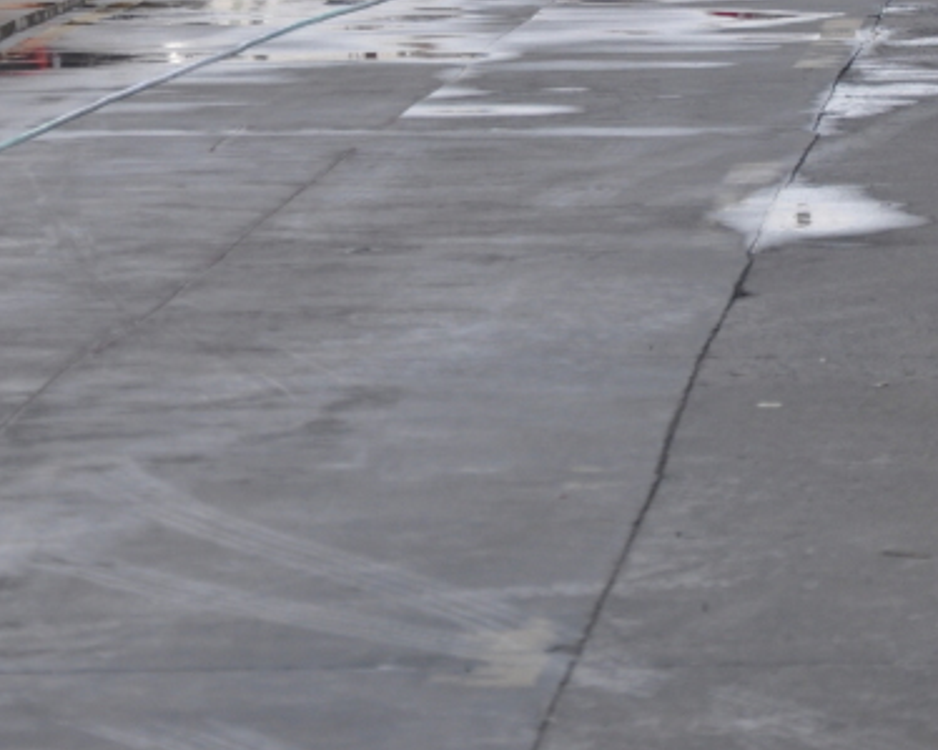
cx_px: 306
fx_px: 11220
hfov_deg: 4.8
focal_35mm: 404
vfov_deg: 3.8
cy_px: -78
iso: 200
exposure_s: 1/640
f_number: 6.3
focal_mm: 105
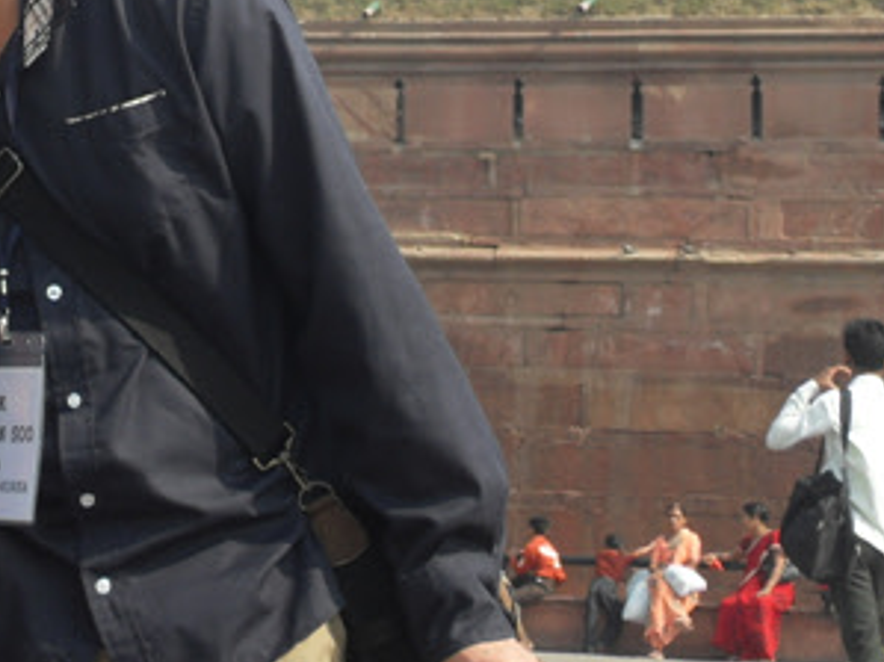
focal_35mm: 147
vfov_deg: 10.0
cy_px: -59
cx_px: 331
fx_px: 3752
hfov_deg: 13.4
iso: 80
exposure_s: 1/90
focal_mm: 11.8
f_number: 10.2
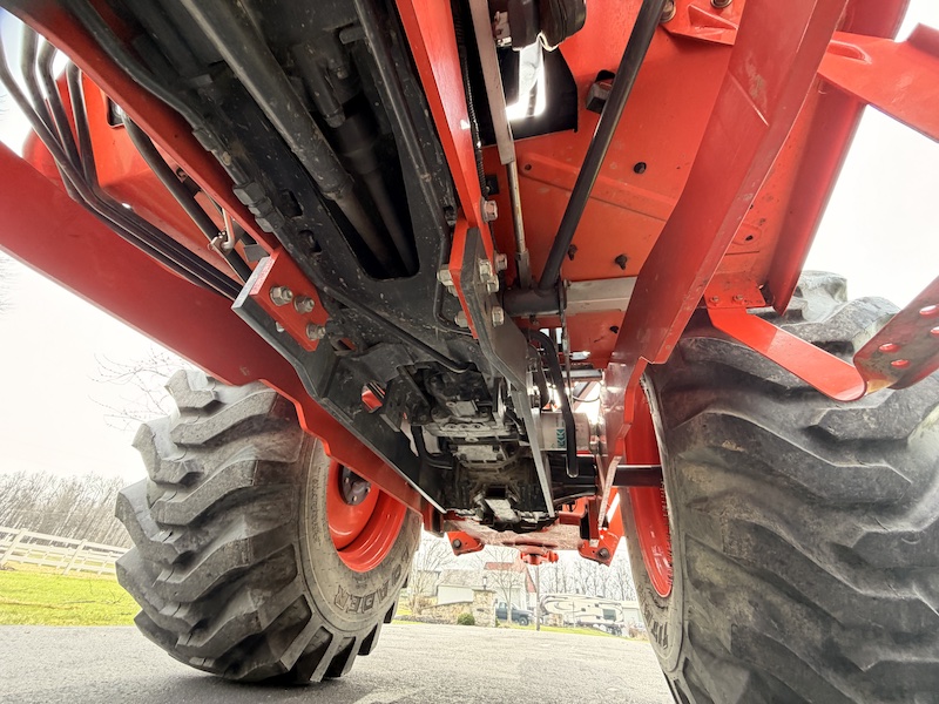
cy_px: 352
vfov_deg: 85.7
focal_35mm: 14
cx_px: 470
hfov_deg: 102.1
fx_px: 380
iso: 200
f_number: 2.2
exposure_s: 1/121
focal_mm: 2.22
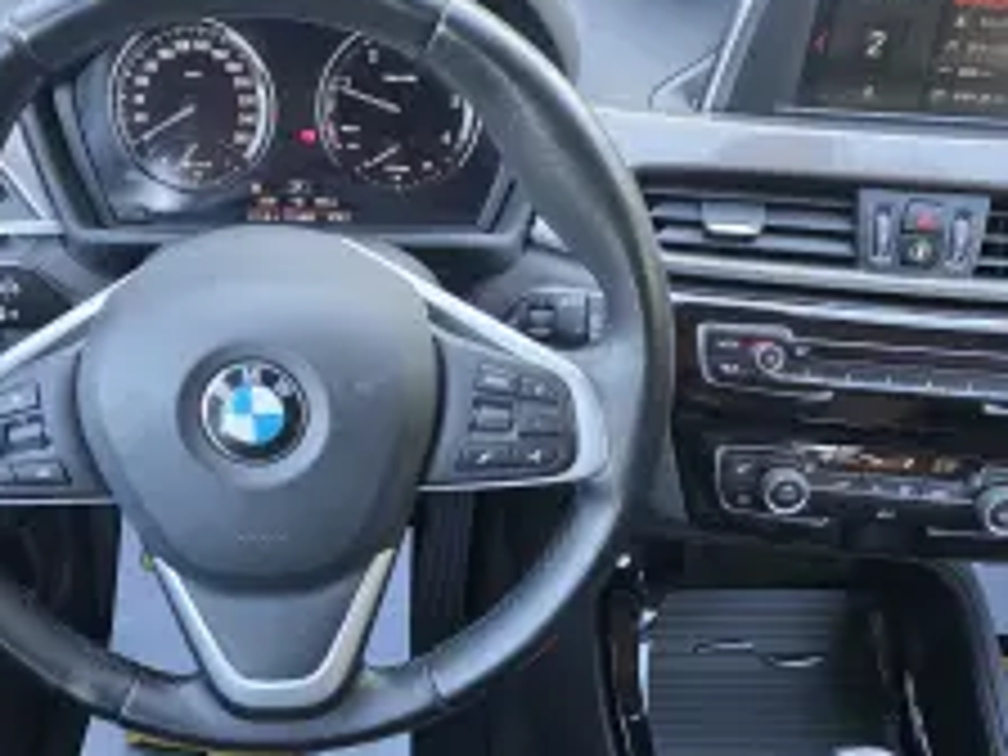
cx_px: 360
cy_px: 468
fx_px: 1077
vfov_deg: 38.4
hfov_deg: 49.5
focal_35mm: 37
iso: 250
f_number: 1.7
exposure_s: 1/100
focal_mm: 6.25
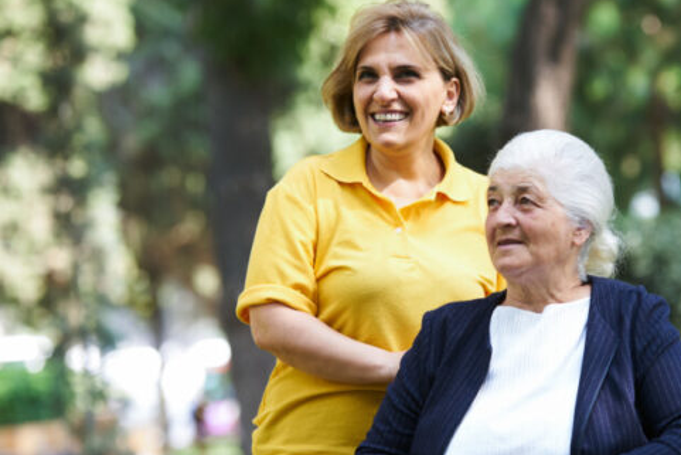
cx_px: 425
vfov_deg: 6.3
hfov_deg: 9.5
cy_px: 265
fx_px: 4106
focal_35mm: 217
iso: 500
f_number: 3.5
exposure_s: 1/200
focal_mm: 150
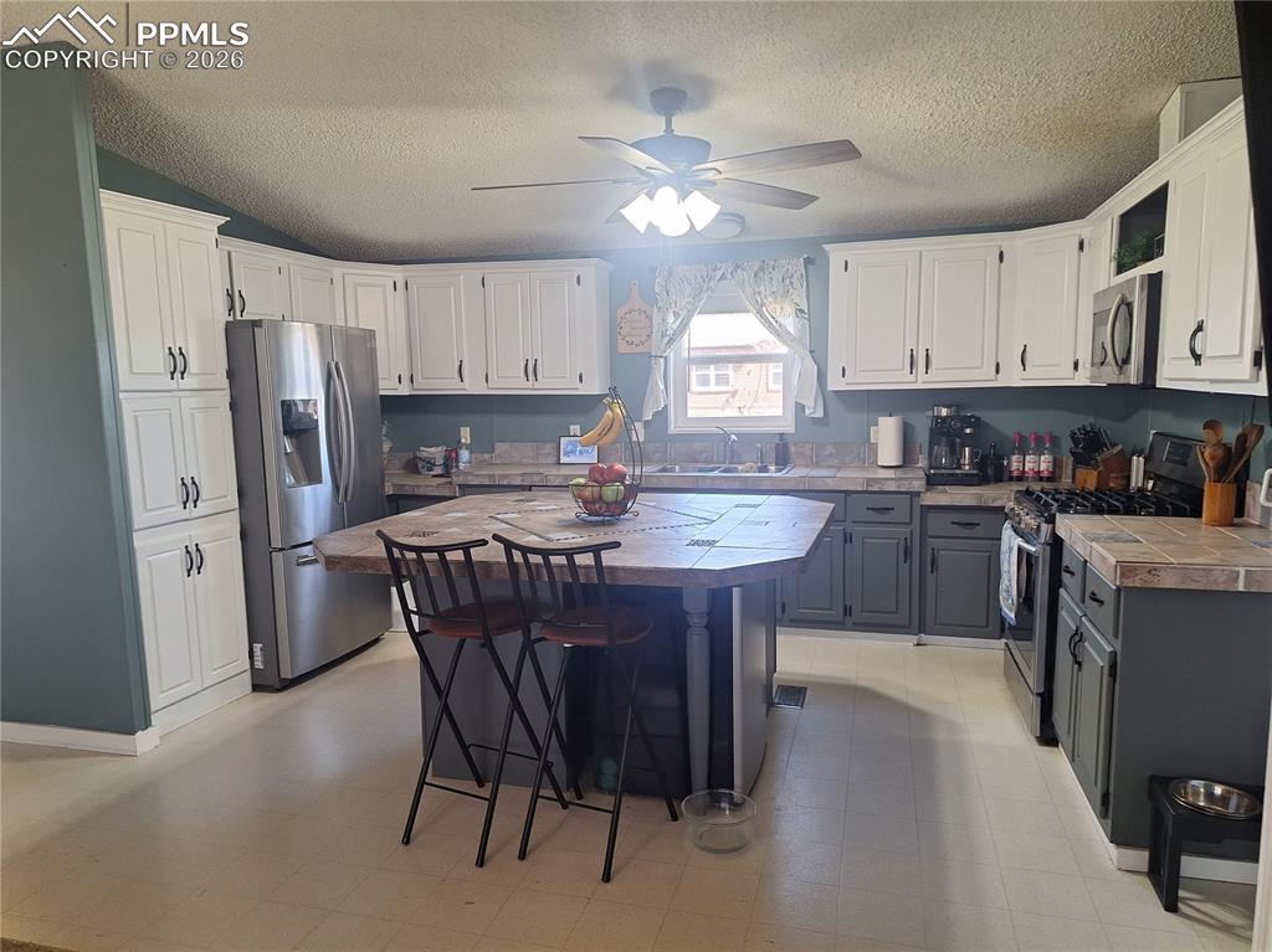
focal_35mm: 23
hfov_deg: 74.0
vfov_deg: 58.8
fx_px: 845
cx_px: 636
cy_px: 476
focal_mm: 5.54
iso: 64
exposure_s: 1/40
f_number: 1.8
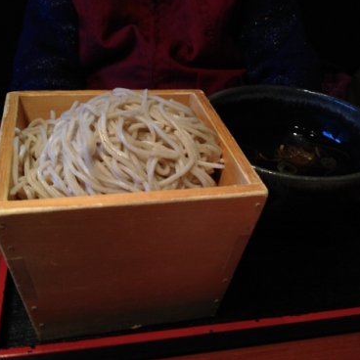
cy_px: 178
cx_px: 189
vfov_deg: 40.0
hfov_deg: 40.0
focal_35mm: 42
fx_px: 494
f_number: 2.4
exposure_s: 1/20
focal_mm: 4.28
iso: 80
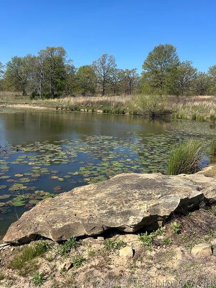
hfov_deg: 45.3
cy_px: 119
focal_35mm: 31
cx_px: 121
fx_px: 258
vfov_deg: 58.0
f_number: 1.5
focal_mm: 5.7
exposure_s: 1/3831
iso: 50
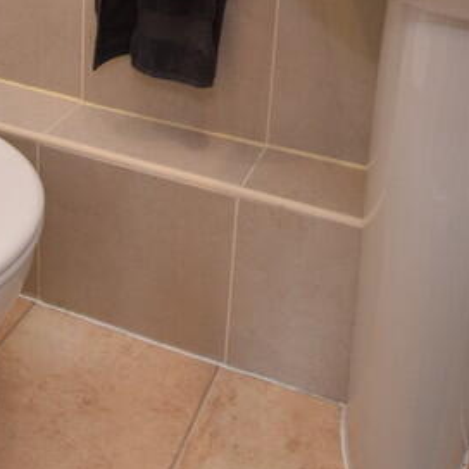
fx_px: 736
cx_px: 198
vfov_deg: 30.2
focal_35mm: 48
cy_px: -92
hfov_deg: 35.3
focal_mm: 10
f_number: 6.3
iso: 500
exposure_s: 1/60
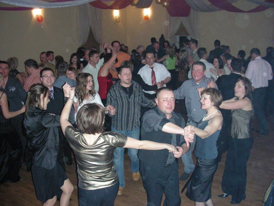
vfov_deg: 37.7
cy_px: 103
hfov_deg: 49.0
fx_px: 301
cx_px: 137
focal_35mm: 38
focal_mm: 6.3
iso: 454
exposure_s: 1/60
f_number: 3.5
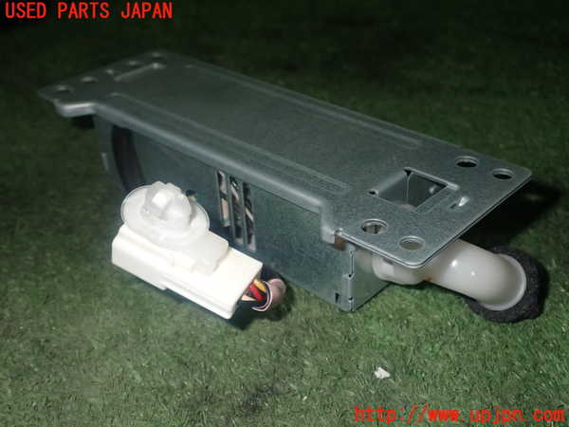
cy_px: 214
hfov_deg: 42.9
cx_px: 284
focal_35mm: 44
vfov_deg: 32.9
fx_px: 723
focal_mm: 7.84
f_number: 9
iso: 320
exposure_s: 1/40
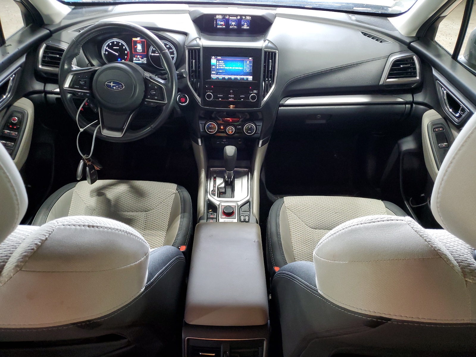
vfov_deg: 53.1
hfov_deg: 67.3
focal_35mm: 26
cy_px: 178
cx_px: 238
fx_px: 358
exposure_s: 1/60.2
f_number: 1.5
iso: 187
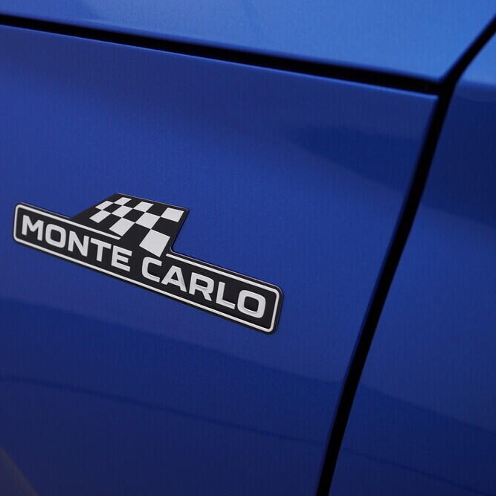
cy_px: 245
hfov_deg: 35.3
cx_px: 124
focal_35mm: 47
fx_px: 762
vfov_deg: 36.1
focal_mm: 24
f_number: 4.5
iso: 125
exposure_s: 1/100
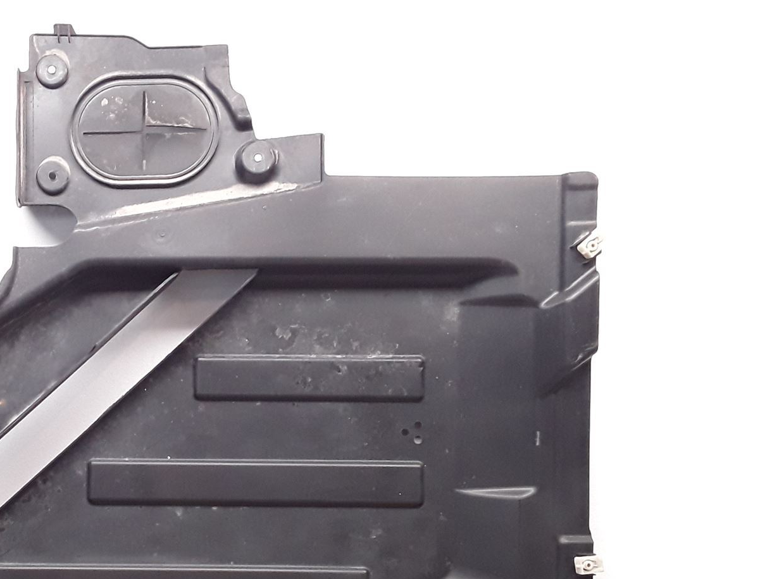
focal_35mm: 47
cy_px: 439
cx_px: 151
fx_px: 1048
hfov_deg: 38.8
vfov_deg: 30.3
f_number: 1.9
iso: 100
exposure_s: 1/100
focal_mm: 2.91
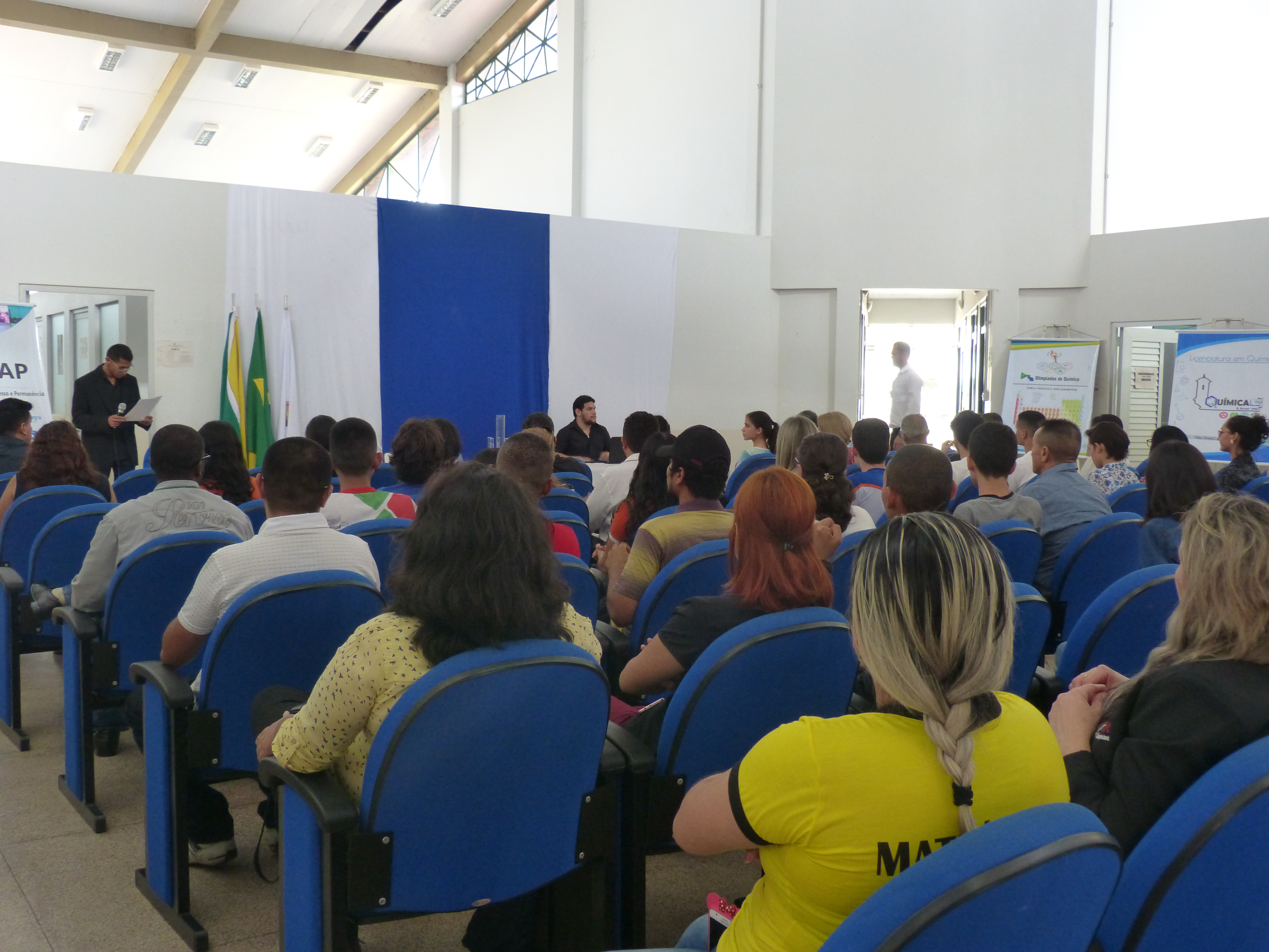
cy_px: 476
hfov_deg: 52.6
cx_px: 634
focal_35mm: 35
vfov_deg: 40.7
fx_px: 1283
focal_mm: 6.2
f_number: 3
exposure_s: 1/40
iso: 400
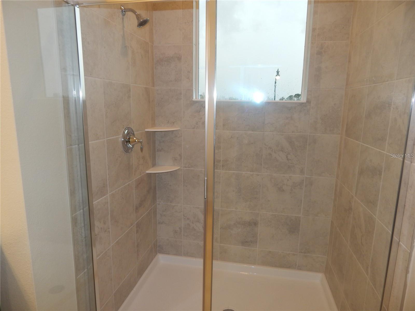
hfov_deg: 76.4
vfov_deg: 61.1
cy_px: 156
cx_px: 208
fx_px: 264
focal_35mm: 22
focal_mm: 4
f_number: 3
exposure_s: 1/60
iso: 125
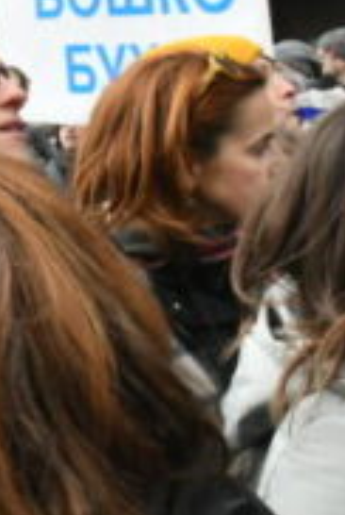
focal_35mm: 101
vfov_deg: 20.1
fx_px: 1446
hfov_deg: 10.6
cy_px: 175
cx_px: -600
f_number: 16
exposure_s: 1/160
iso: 3200
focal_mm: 24
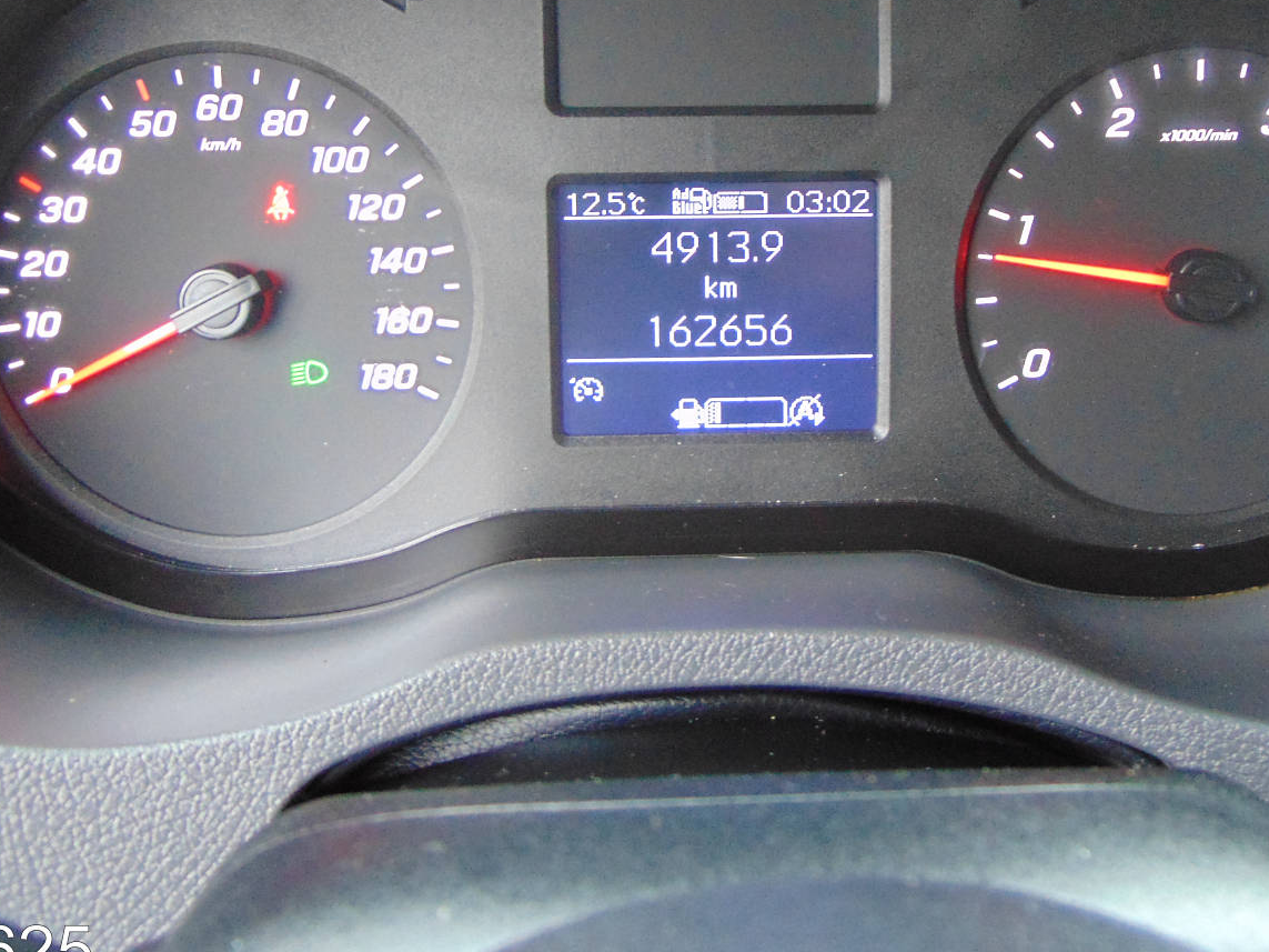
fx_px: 1283
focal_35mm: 35
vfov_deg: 40.3
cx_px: 712
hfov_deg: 52.5
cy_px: 339
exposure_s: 1/13
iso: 400
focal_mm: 4.5
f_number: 3
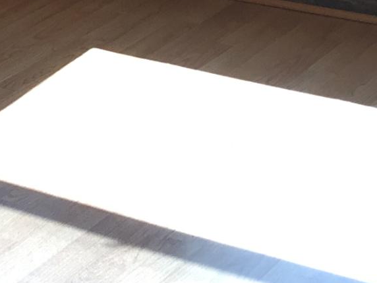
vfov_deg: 9.3
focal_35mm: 152
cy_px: -218
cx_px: -417
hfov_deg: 11.5
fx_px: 1655
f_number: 2.2
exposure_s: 1/123
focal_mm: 4.15
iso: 32
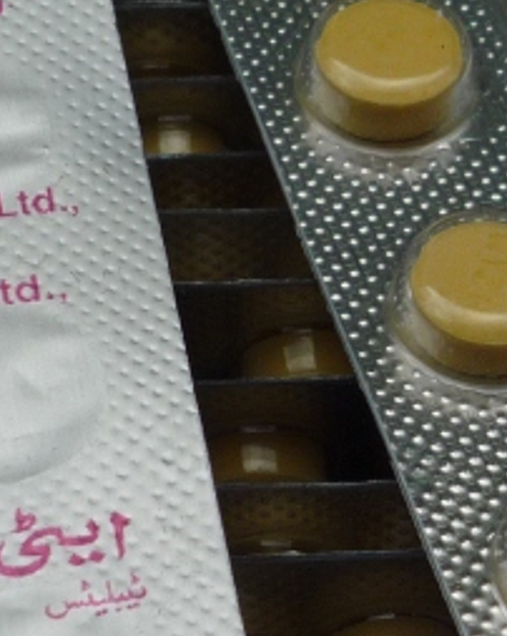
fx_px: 2892
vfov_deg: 12.5
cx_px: 324
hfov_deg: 10.0
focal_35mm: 154
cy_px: 450
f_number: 4
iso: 100
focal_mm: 6.8
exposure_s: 1/200
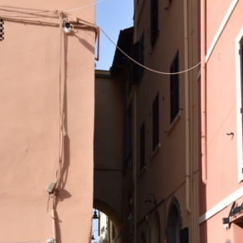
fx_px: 453
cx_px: 131
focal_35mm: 57
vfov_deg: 27.6
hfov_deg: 30.0
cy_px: 263
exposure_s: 1/320
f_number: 9
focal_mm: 20
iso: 200
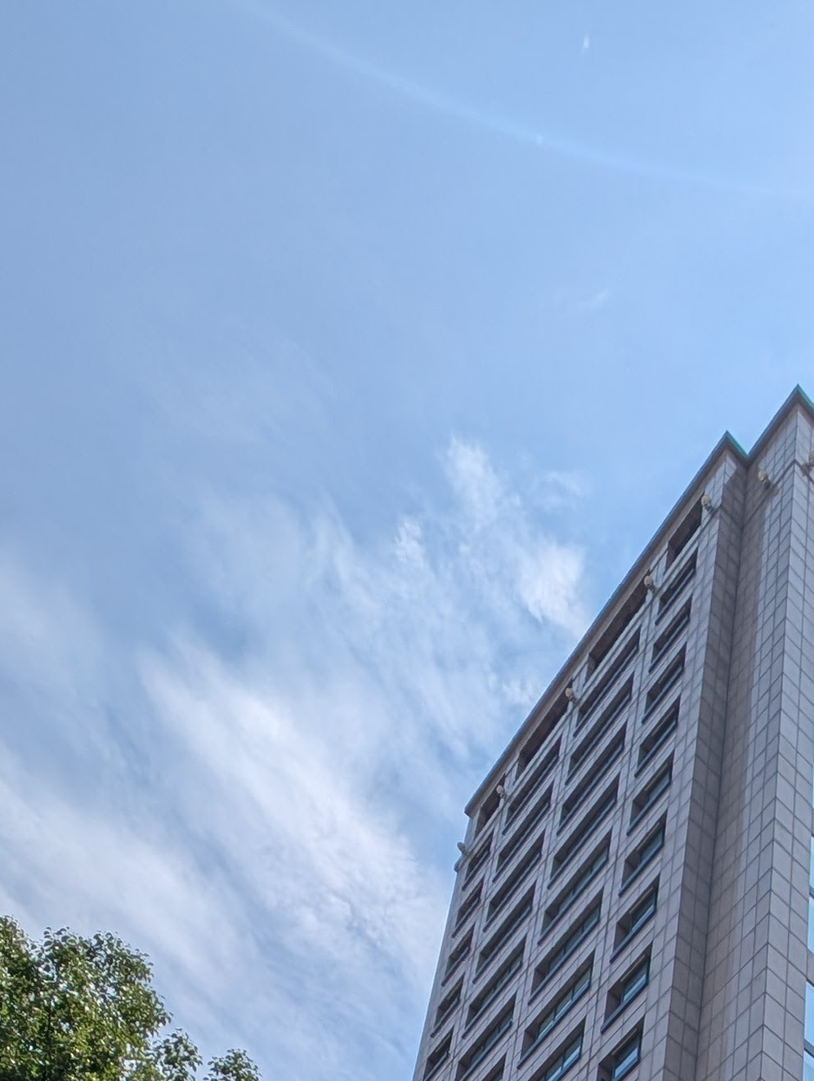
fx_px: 1157
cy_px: 1659
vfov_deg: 28.6
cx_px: 786
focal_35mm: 37
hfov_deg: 35.6
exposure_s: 1/4237
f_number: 1.95
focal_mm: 2.23
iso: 40
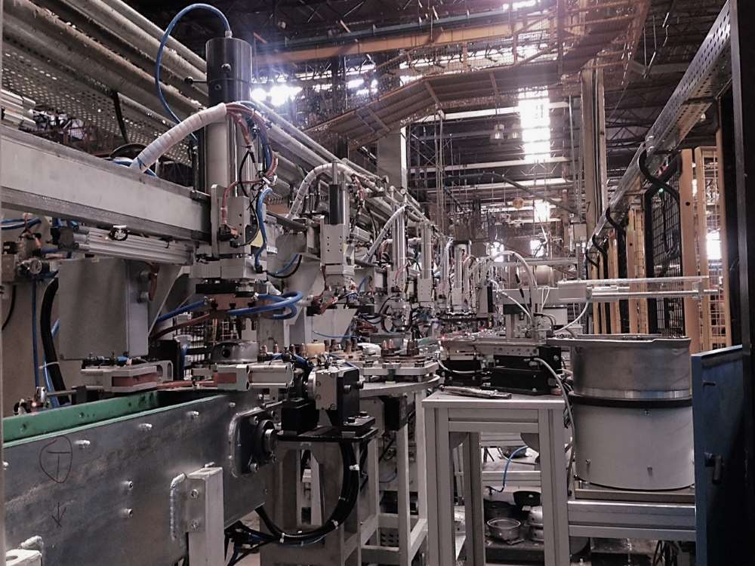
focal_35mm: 33
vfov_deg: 42.9
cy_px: 283
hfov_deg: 55.4
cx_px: 378
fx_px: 720
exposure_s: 1/20
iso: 125
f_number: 2.4
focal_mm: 4.12
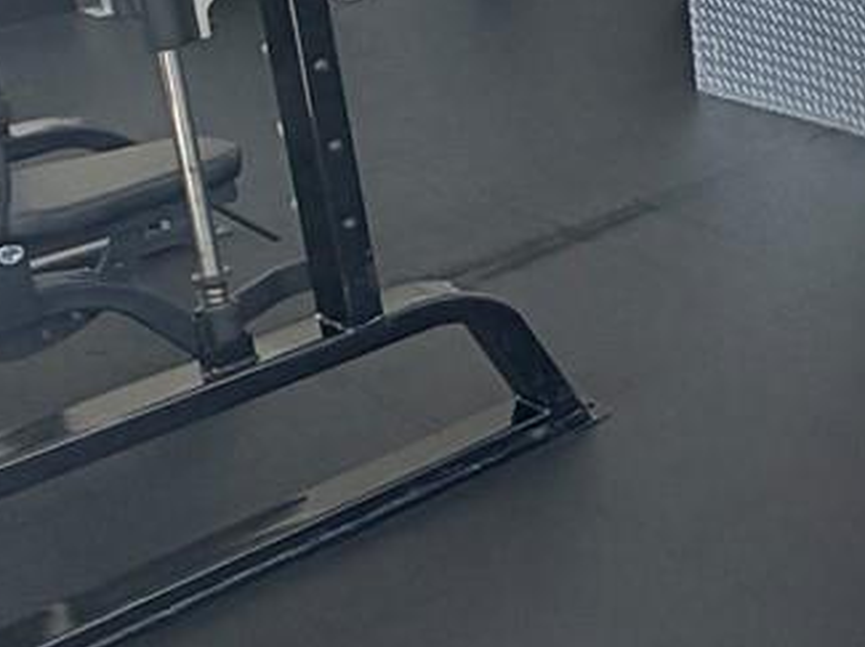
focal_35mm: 69
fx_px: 1722
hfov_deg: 20.0
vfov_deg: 20.0
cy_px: -117
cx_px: 1576
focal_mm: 2.22
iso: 40
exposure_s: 1/131
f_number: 2.2
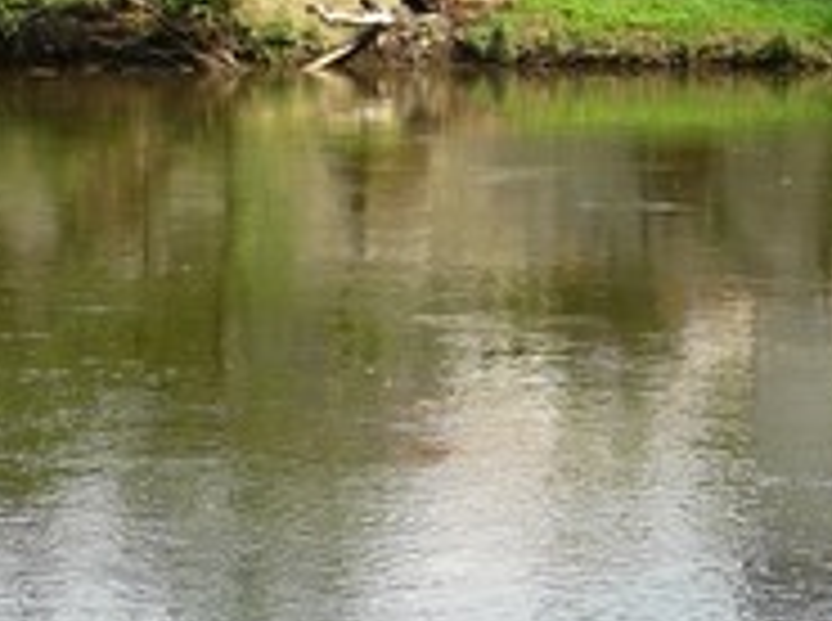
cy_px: 99
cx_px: 1043
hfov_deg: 13.4
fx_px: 3430
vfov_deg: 10.3
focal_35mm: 143
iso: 100
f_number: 2.8
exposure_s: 1/500
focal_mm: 5.5
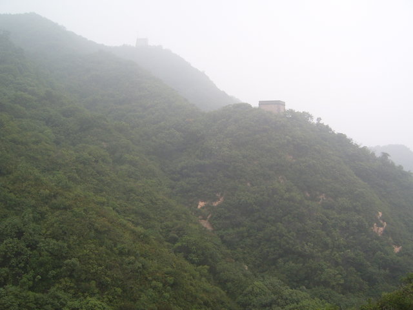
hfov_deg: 50.1
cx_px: 206
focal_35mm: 37
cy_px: 155
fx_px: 441
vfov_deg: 38.7
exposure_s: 1/125
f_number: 6
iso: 63
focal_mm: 6.2
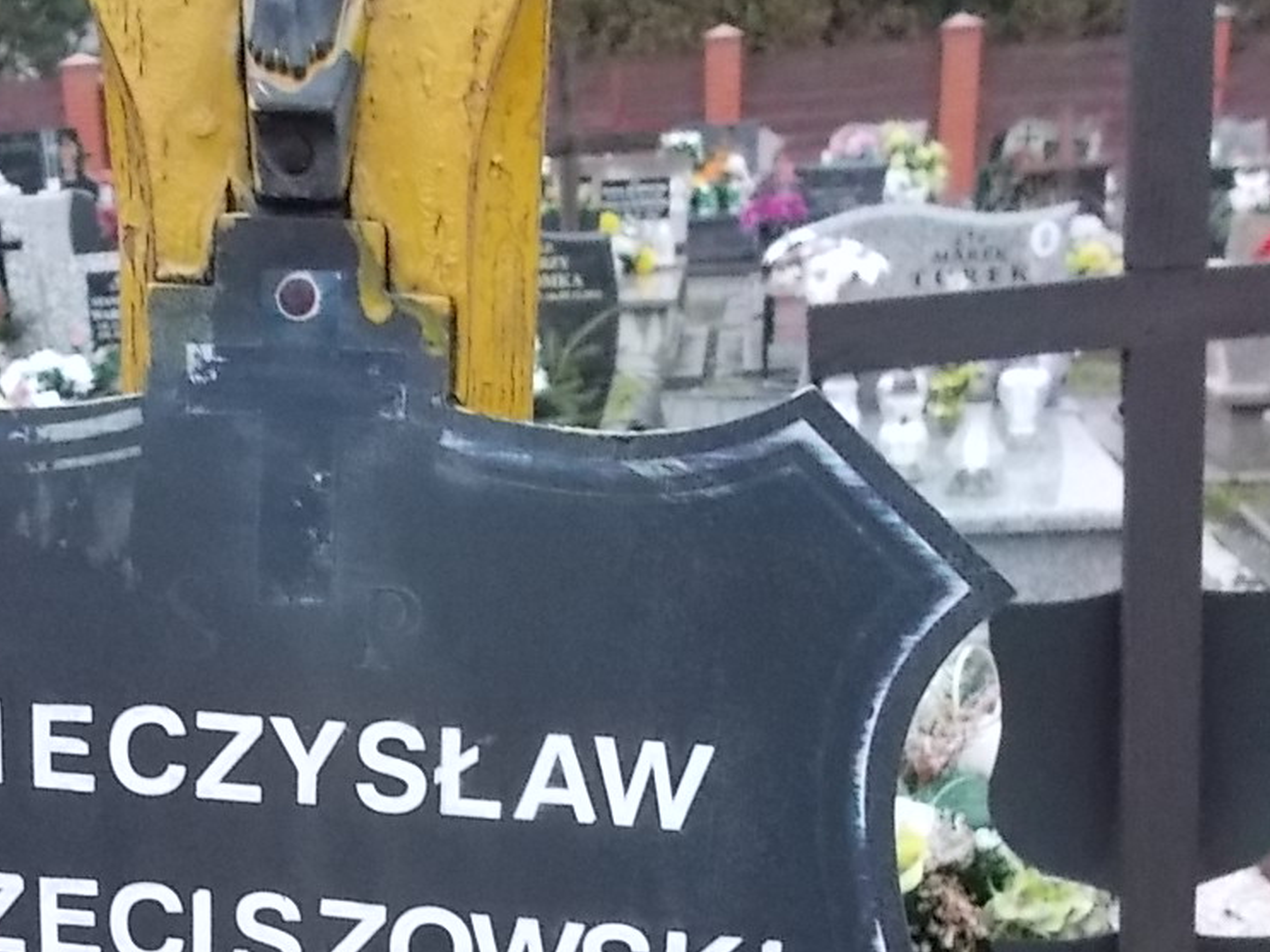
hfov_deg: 33.5
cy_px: 925
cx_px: 275
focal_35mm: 56
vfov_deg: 25.0
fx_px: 2054
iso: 400
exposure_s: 1/100
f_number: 3.2
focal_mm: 4.6
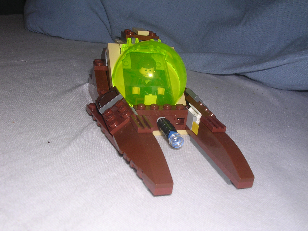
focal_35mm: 38
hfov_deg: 49.0
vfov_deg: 37.7
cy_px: 116
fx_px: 338
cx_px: 154
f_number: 5.6
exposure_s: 1/60.1
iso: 100
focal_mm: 5.8
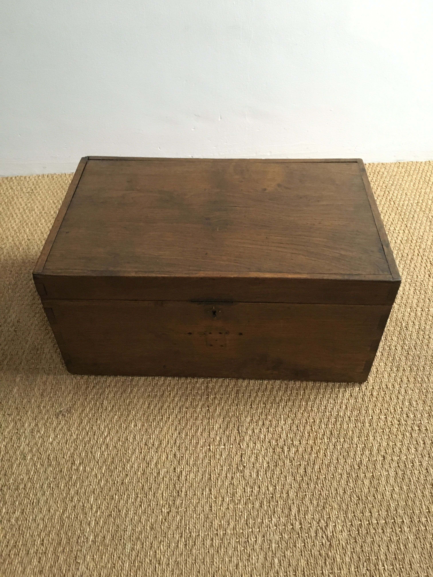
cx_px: 216
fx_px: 484
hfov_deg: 48.2
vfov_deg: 61.7
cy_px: 288
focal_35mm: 29
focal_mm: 4.15
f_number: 2.2
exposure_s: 1/17
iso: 640
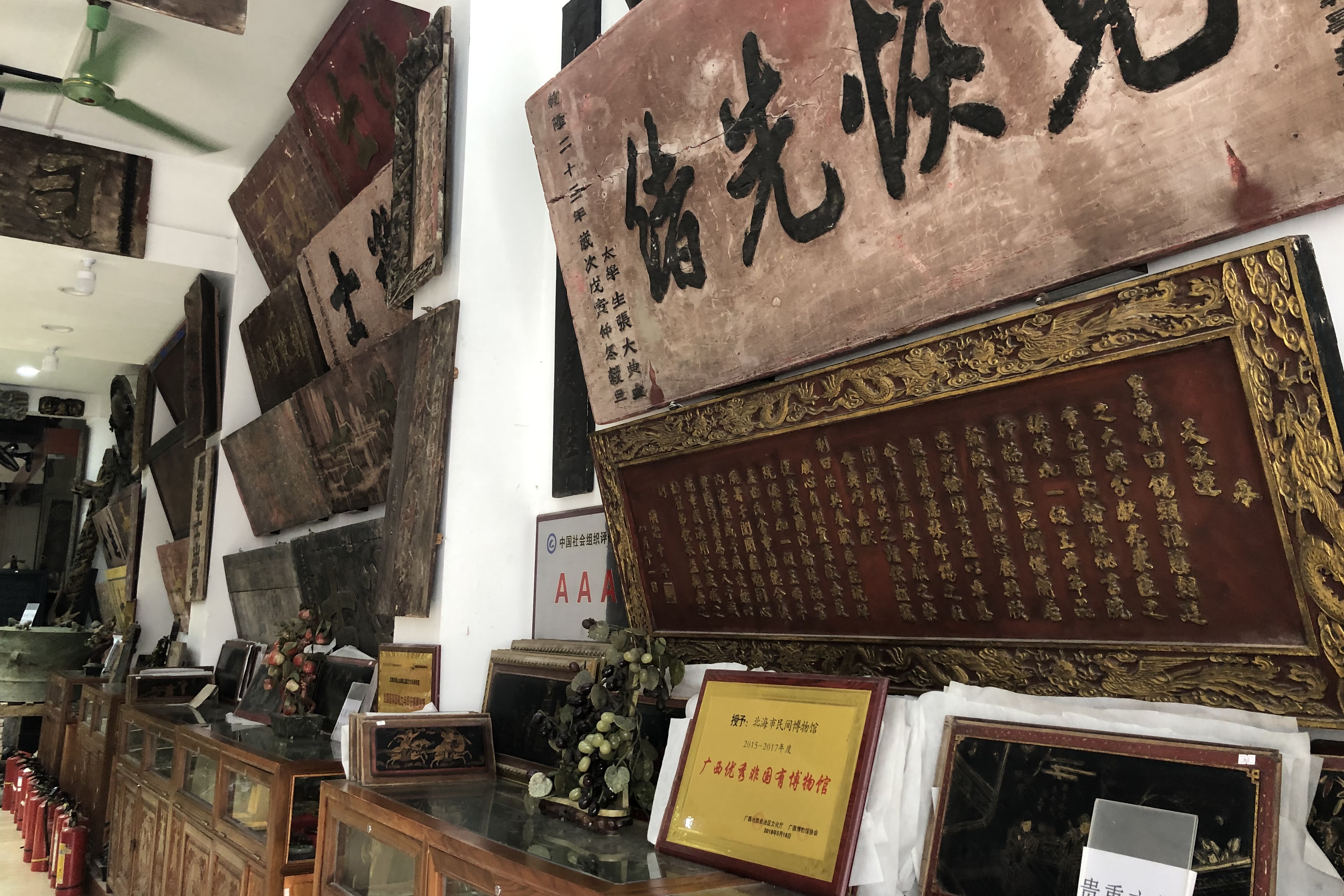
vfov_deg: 43.6
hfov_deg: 61.9
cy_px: 413
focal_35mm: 30
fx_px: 1120
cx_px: 682
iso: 40
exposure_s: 1/25
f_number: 1.8
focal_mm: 3.99
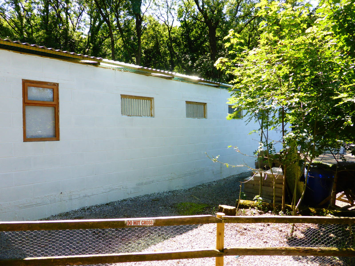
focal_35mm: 24
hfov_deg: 71.6
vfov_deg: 56.8
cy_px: 133
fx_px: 246
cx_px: 178
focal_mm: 4.3
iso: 100
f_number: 3.3
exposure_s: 1/200
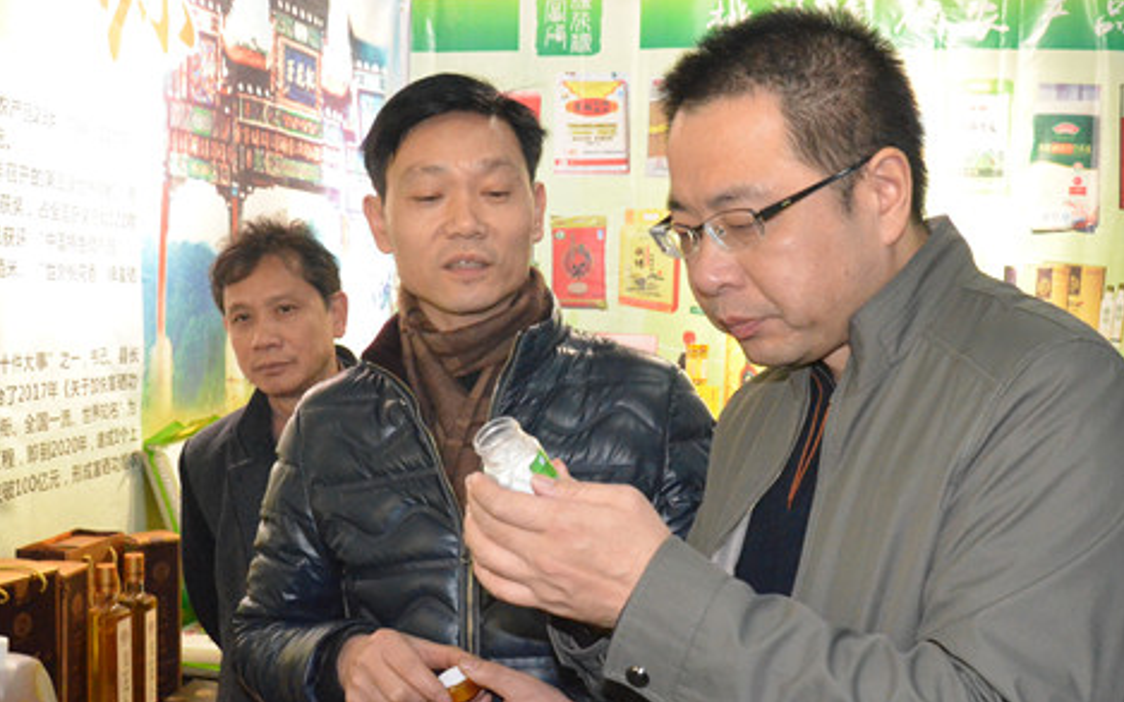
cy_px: 394
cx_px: 640
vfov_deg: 32.7
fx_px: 1195
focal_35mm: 39
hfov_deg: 50.2
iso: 6400
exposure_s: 1/60
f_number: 8
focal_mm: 20
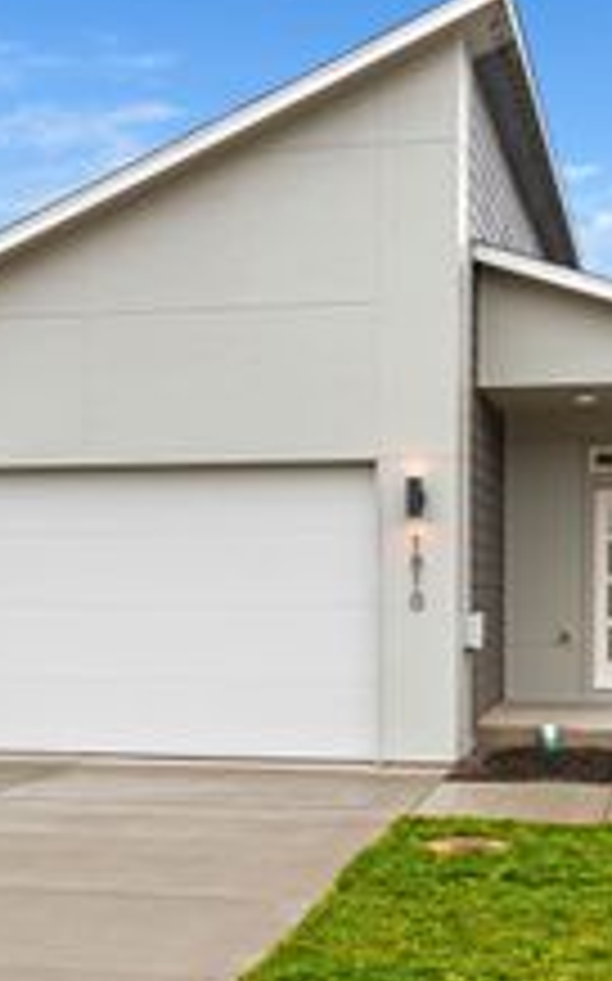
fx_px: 1496
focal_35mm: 56
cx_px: 306
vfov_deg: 36.1
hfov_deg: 23.1
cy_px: 610
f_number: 8
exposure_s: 1/13
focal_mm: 24
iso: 100
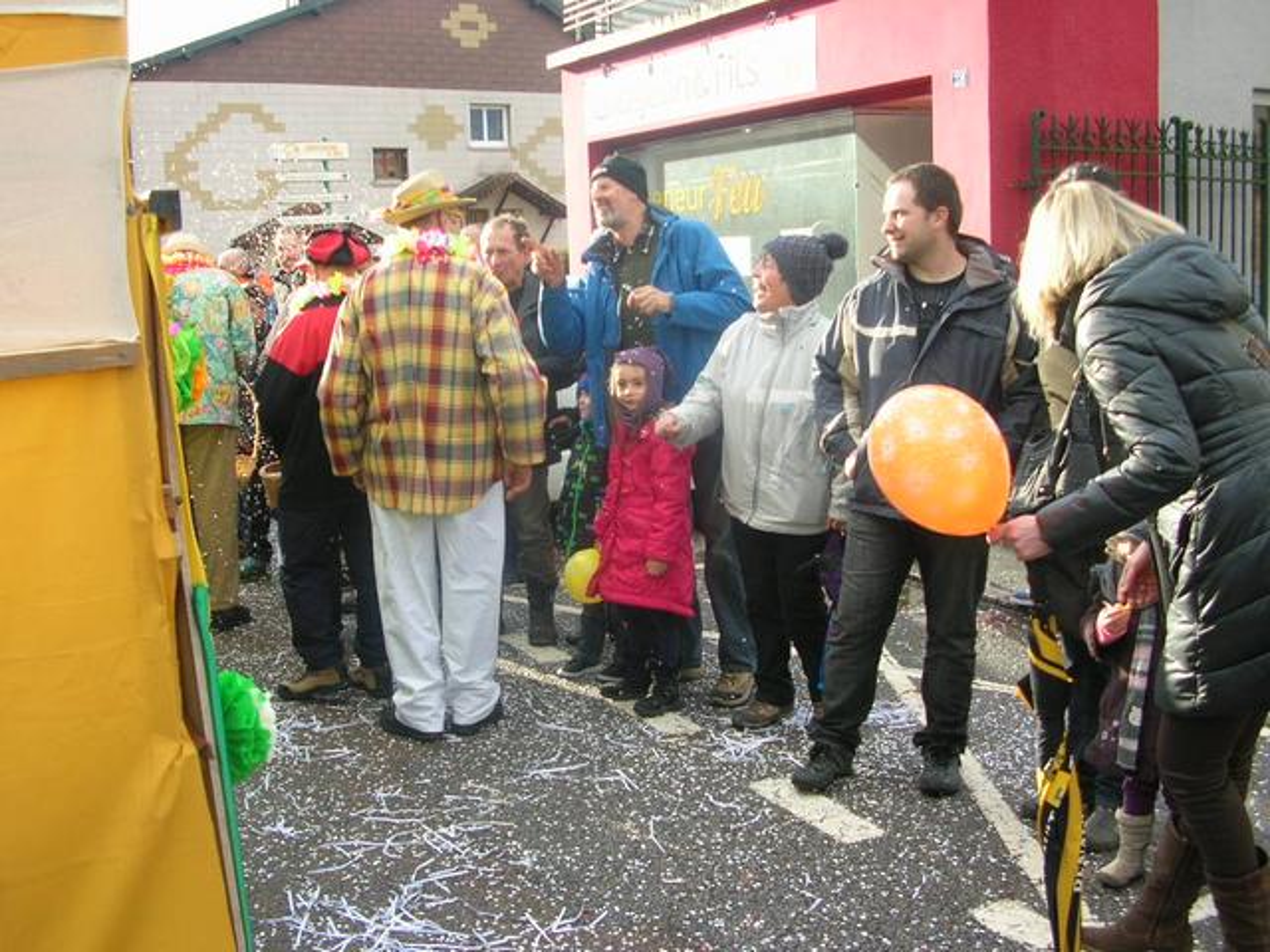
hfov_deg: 50.1
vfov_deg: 38.7
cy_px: 476
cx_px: 635
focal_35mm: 37
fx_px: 1357
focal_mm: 6.2
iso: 50
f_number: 2.9
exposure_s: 1/178
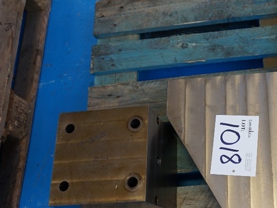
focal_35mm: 41
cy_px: 150
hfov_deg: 42.7
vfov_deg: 34.6
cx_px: 239
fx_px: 328
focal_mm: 16
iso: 500
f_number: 4
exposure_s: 1/160
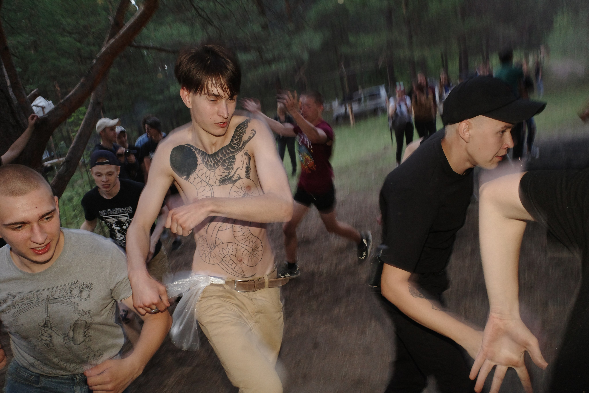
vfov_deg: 46.4
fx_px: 458
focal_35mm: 28
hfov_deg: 65.5
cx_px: 294
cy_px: 196
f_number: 8
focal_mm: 18.3
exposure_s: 1/80
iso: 1250
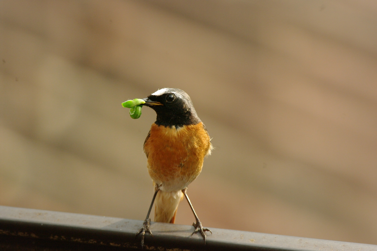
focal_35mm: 450
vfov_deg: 3.0
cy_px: 126
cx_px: 188
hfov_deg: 4.6
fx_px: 4707
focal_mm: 300
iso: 1600
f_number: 8
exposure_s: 1/500
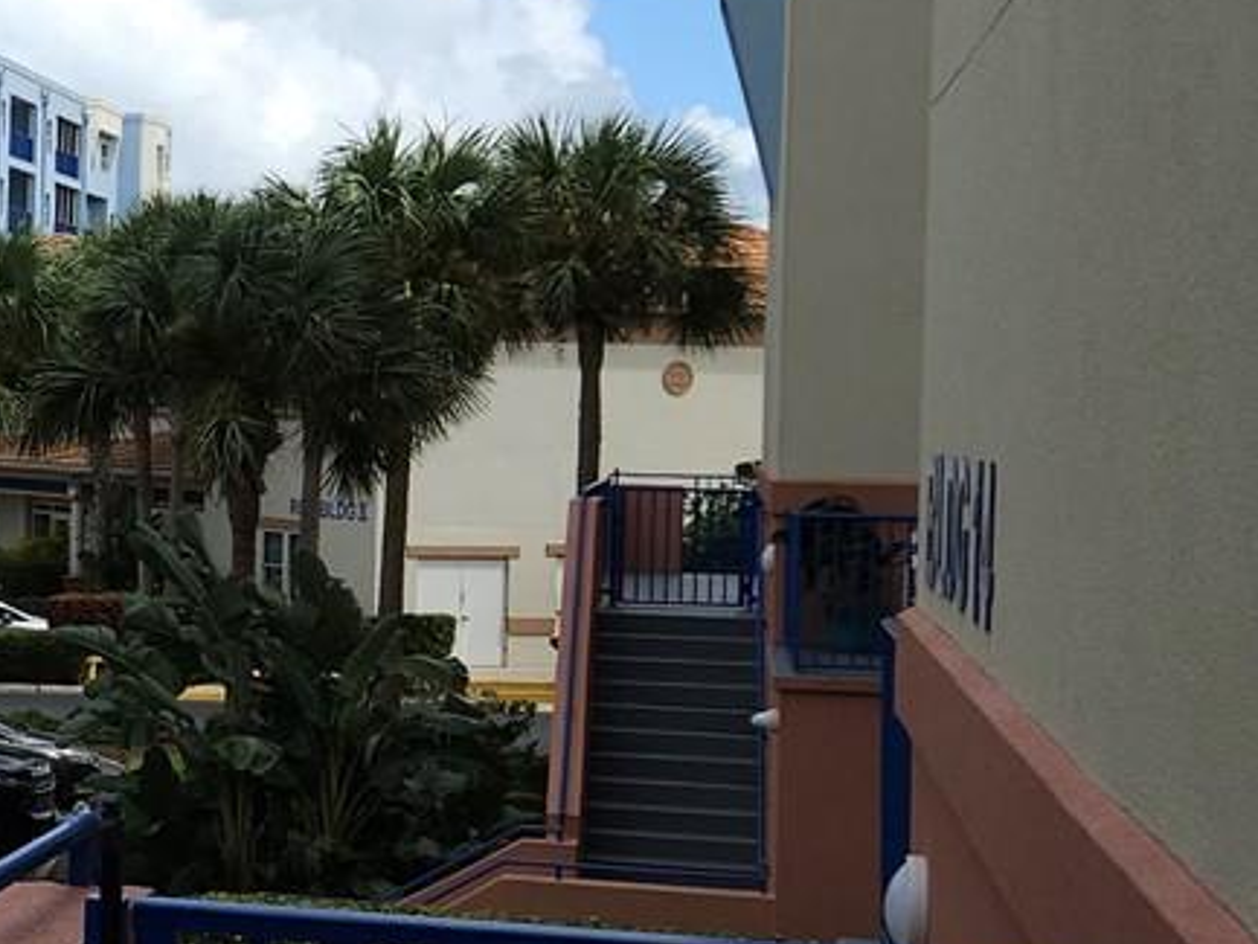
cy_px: 537
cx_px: -665
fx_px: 3090
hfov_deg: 19.7
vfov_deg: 17.4
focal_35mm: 85
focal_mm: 5.4
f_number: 1.8
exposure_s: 1/2080
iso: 50
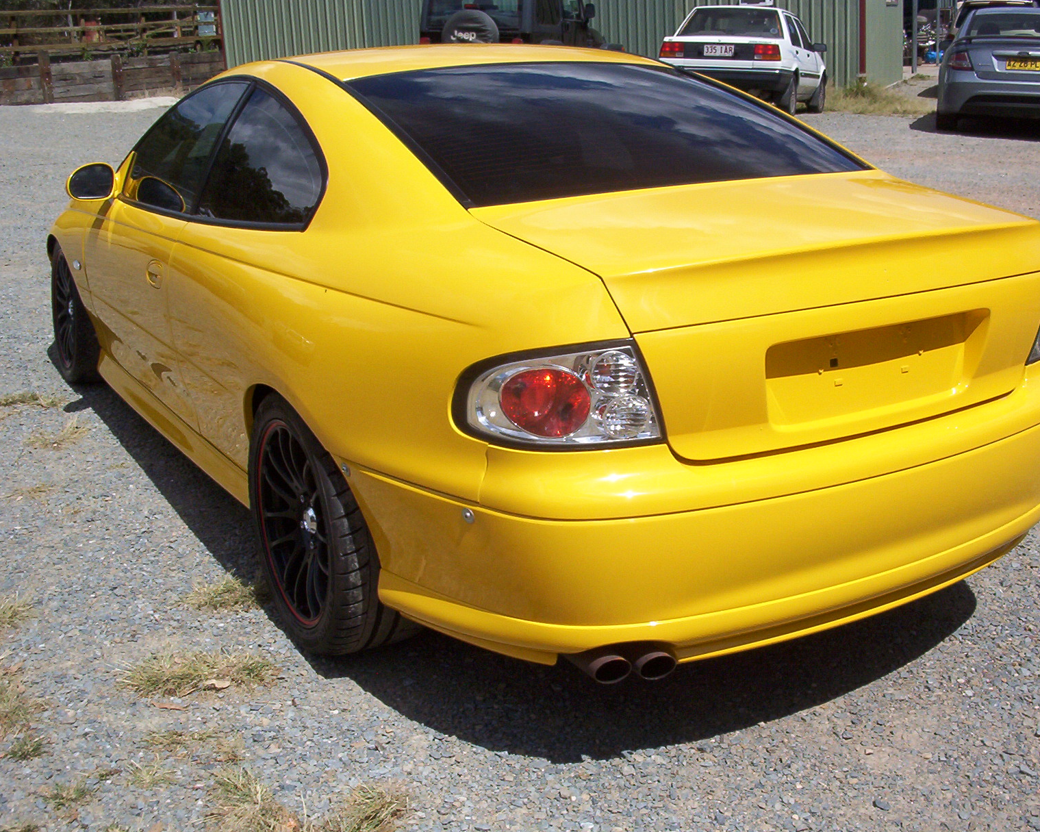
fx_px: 1262
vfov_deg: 36.5
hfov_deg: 44.8
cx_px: 538
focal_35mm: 41
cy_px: 412
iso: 100
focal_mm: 6
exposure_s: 1/1000
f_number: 8
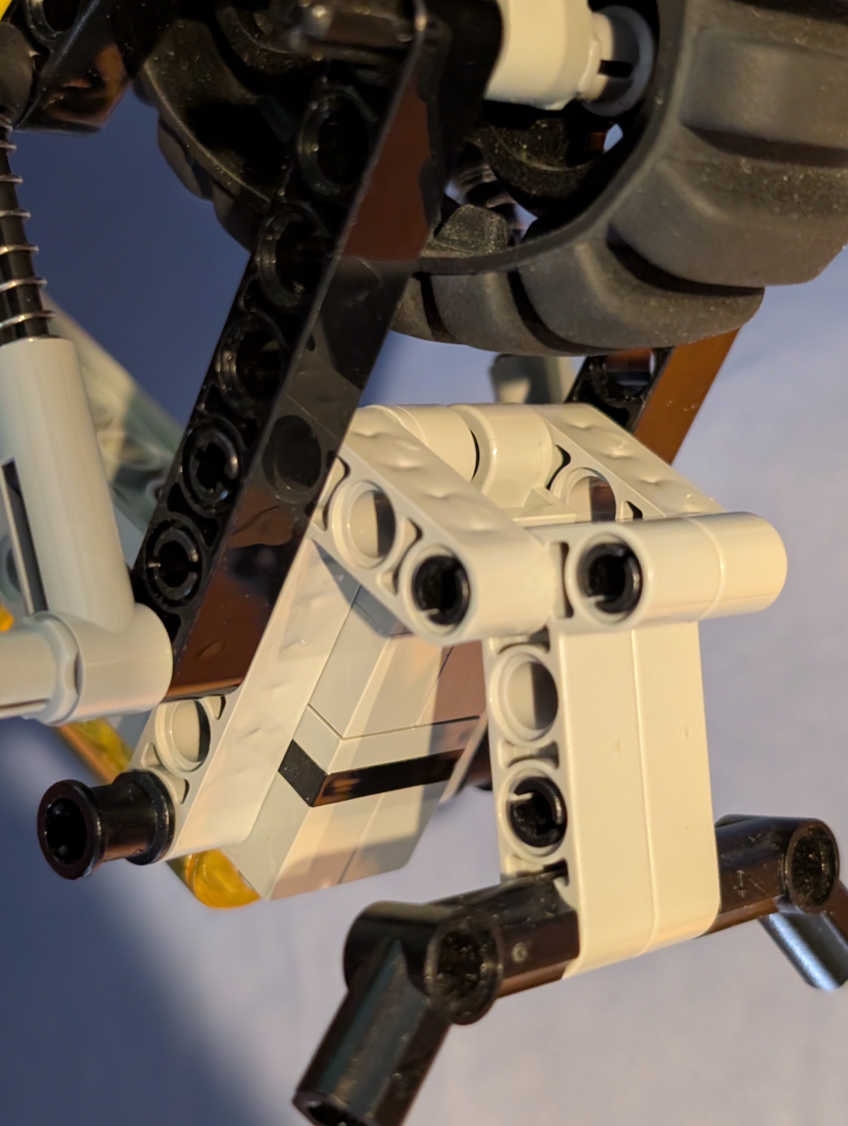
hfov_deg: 24.1
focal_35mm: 61
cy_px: 560
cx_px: 365
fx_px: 1987
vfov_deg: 31.6
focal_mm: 6.9
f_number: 1.68
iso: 794
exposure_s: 1/33.4
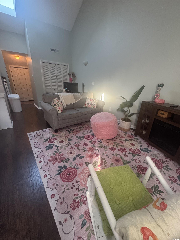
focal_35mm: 14
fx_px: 97
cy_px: 120
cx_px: 90
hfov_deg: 85.7
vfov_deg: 102.1
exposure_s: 1/60
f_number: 2.2
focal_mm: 2.22
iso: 500
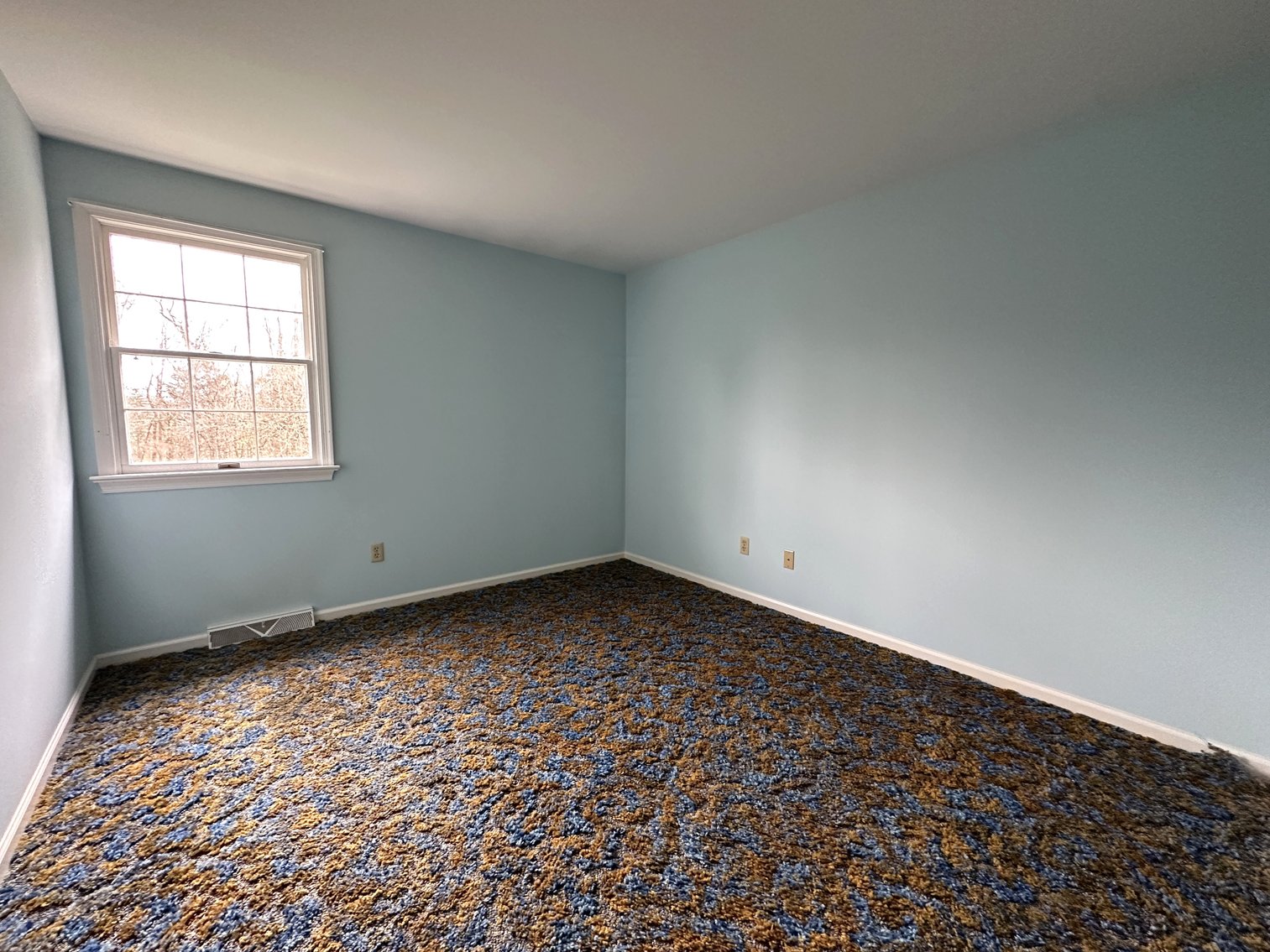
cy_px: 476
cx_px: 635
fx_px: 514
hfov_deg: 102.1
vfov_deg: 85.7
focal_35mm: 14
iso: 400
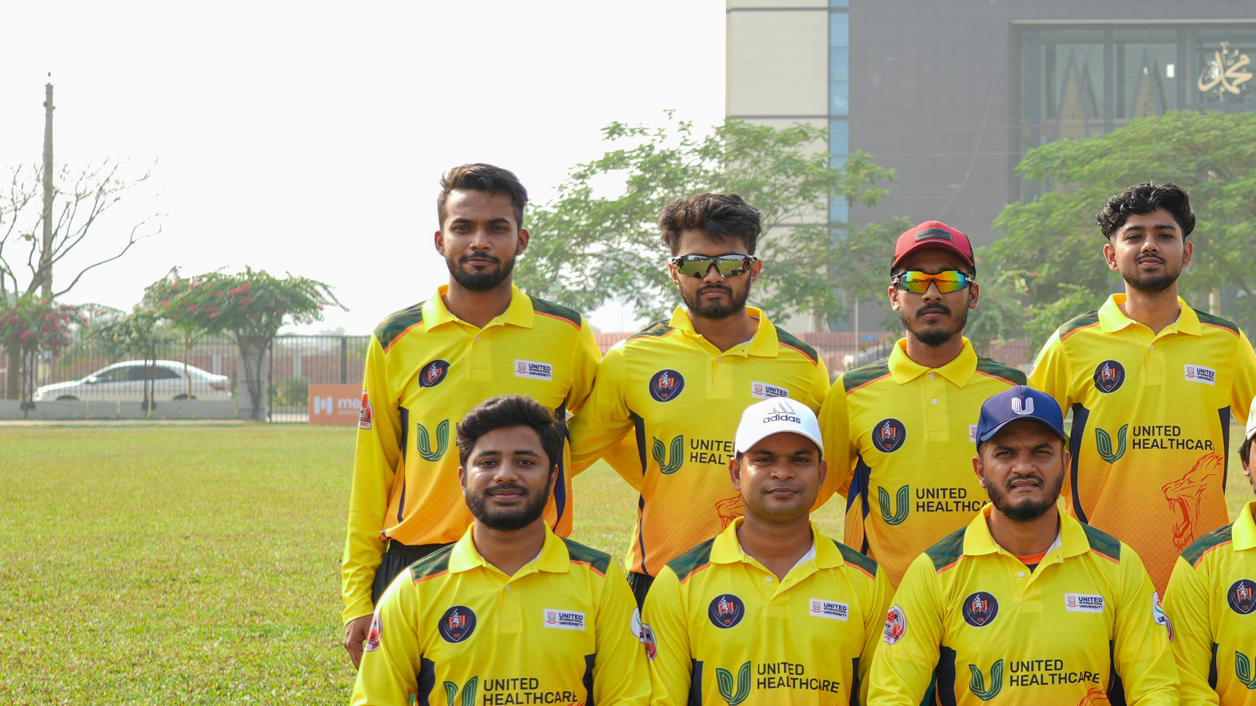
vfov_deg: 15.1
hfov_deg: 25.3
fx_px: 2664
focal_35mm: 80
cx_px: 1243
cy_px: 286
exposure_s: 1/200
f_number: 4
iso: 64
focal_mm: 35
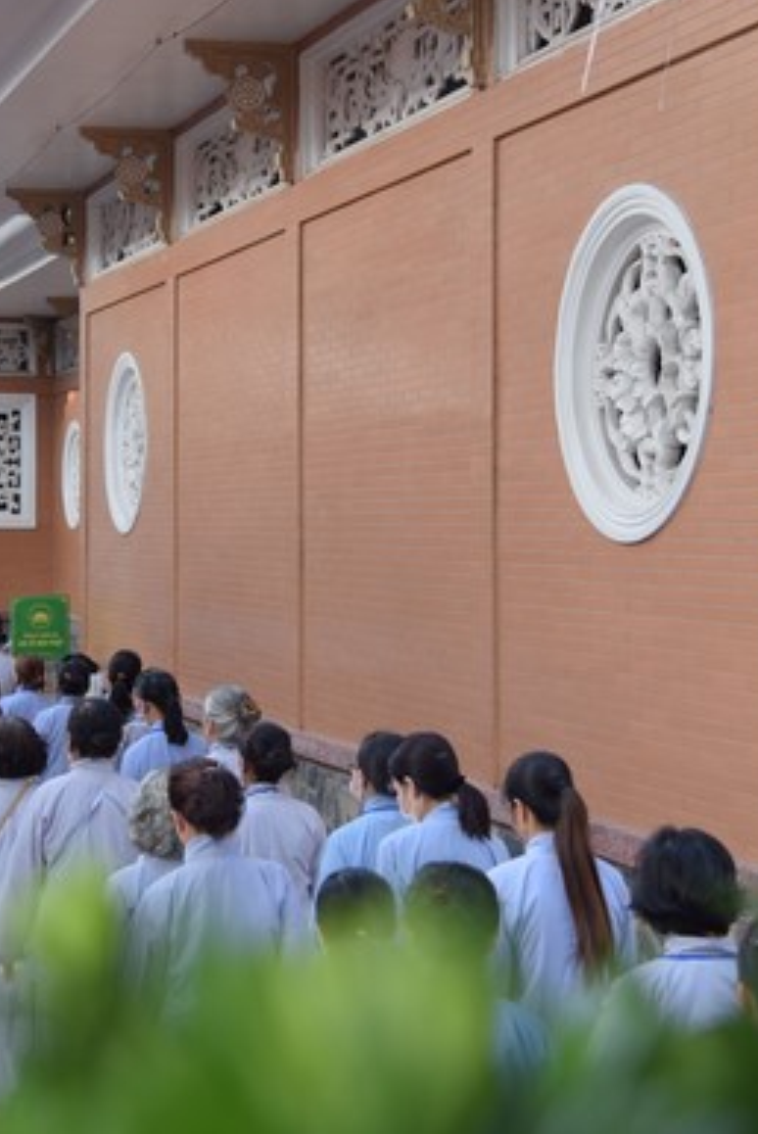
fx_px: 2333
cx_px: 214
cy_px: 499
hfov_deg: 18.4
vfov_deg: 27.3
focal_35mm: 74
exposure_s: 1/200
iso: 100
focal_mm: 44
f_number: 4
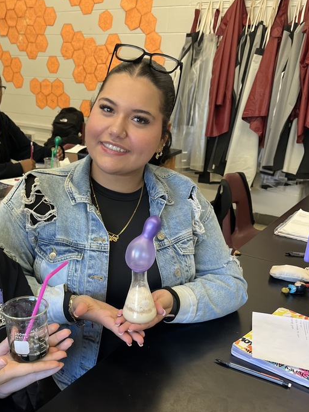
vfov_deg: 47.3
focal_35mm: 39
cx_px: 84
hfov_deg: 36.1
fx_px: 464
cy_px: 264
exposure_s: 1/60
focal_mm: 5.1
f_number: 1.6
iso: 64
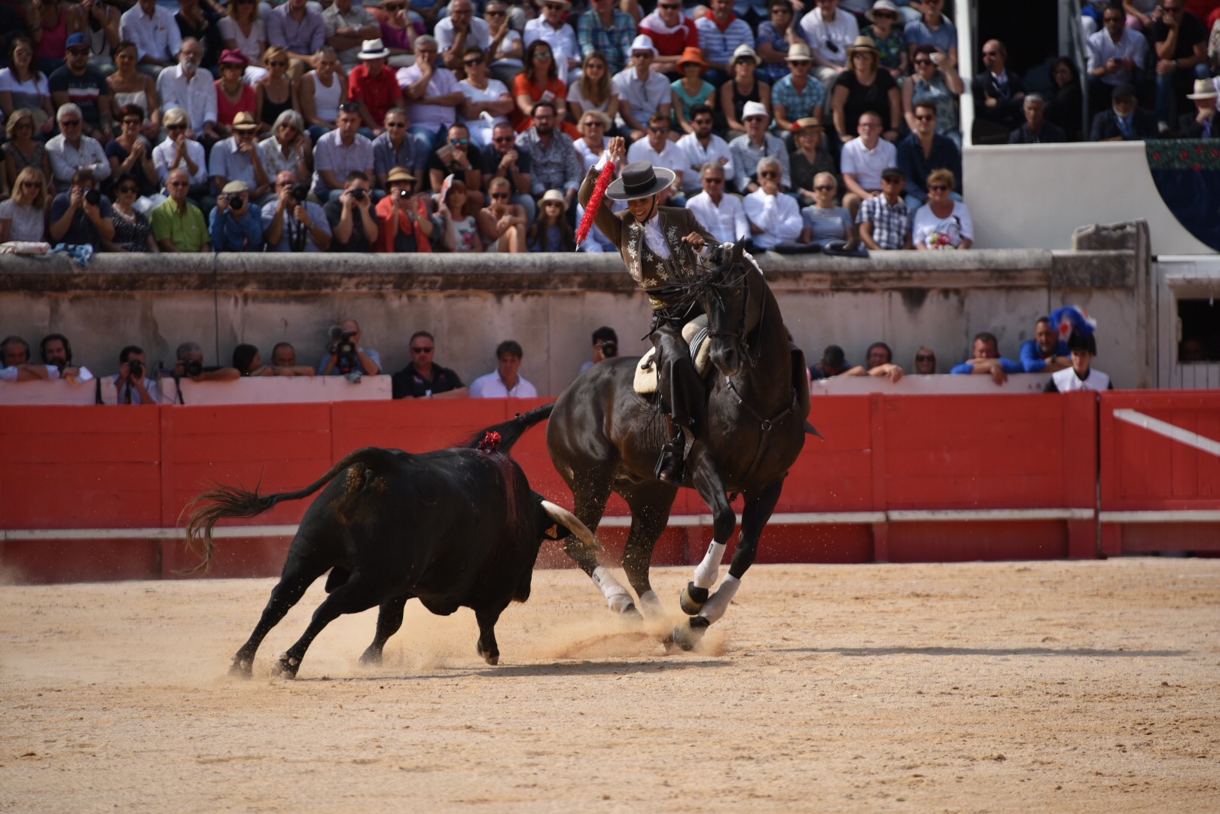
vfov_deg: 5.5
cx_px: 610
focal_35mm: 250
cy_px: 407
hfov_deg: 8.2
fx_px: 8472
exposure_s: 1/1600
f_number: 5.6
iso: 400
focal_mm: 250
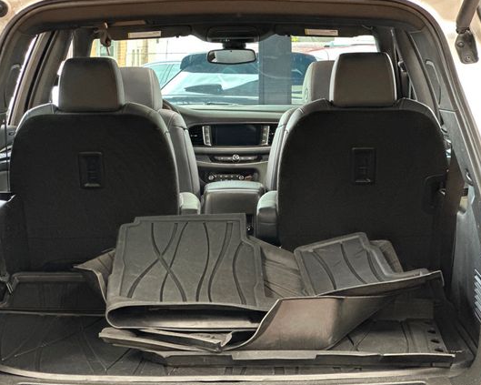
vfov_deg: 16.9
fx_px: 1295
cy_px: 187
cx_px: 217
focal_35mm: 91
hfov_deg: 21.0
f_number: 2.8
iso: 640
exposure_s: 1/15
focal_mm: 9
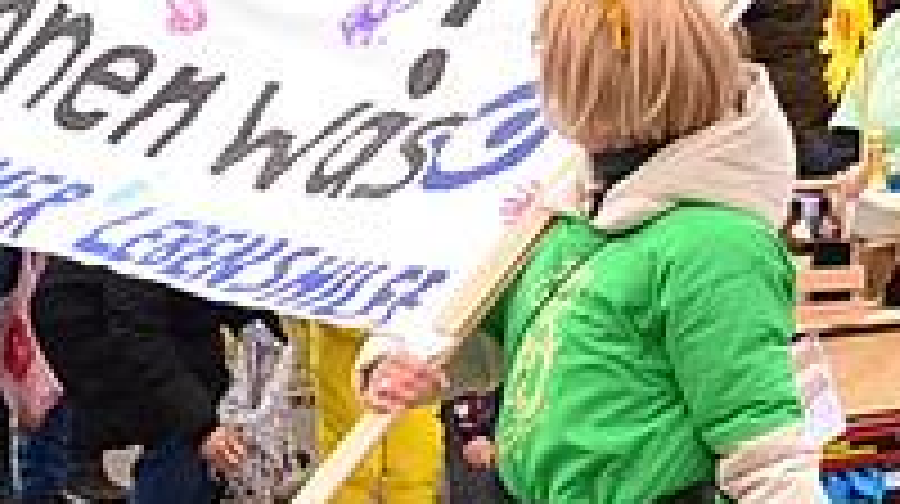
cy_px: 76
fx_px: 5455
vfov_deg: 5.3
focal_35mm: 229
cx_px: 986
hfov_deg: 9.3
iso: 400
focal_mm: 27
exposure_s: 1/400
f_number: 5.6
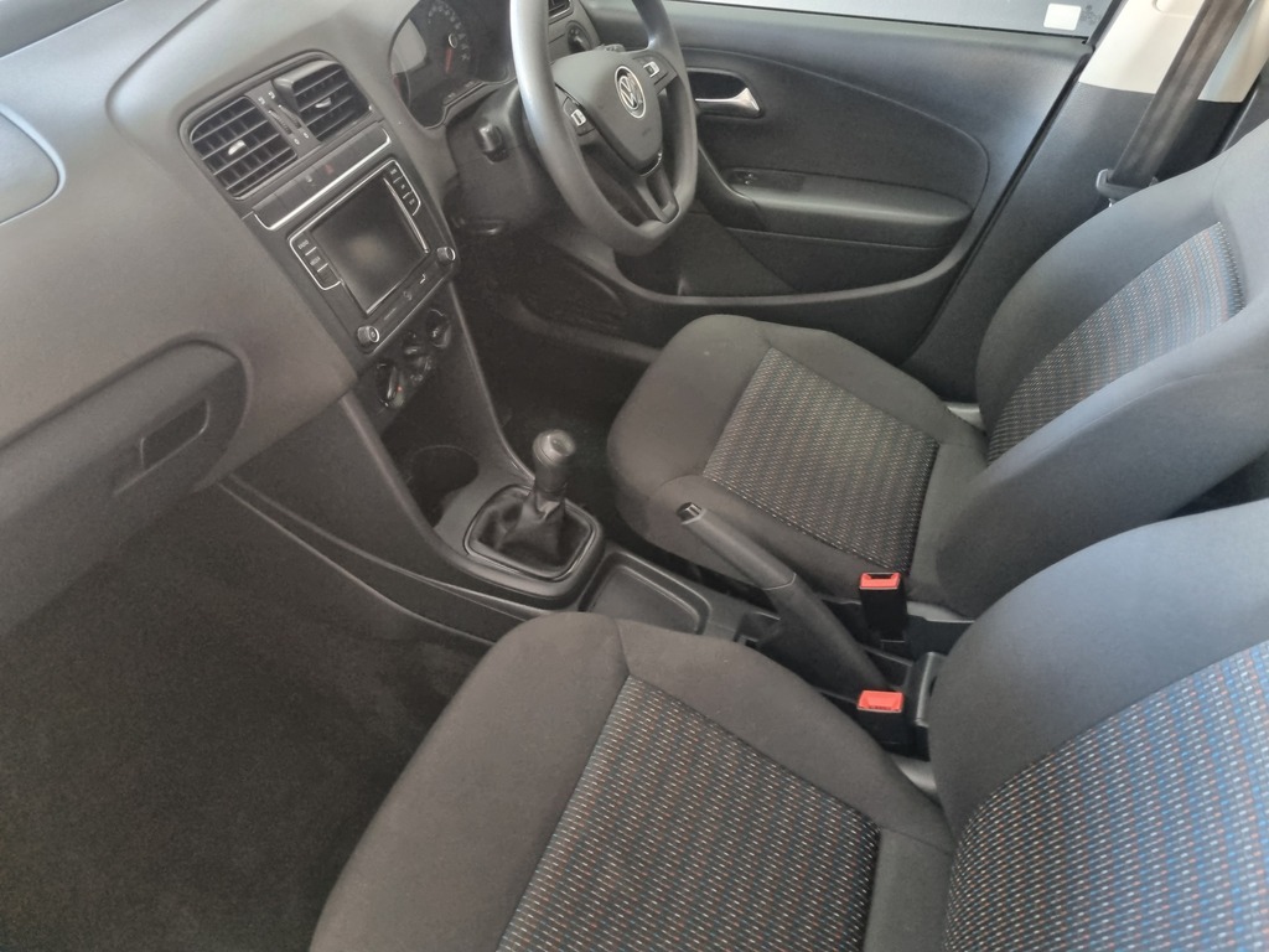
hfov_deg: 67.3
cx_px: 634
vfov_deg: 53.1
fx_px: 953
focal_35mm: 26
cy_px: 476
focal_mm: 5.4
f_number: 1.8
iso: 640
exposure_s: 1/25
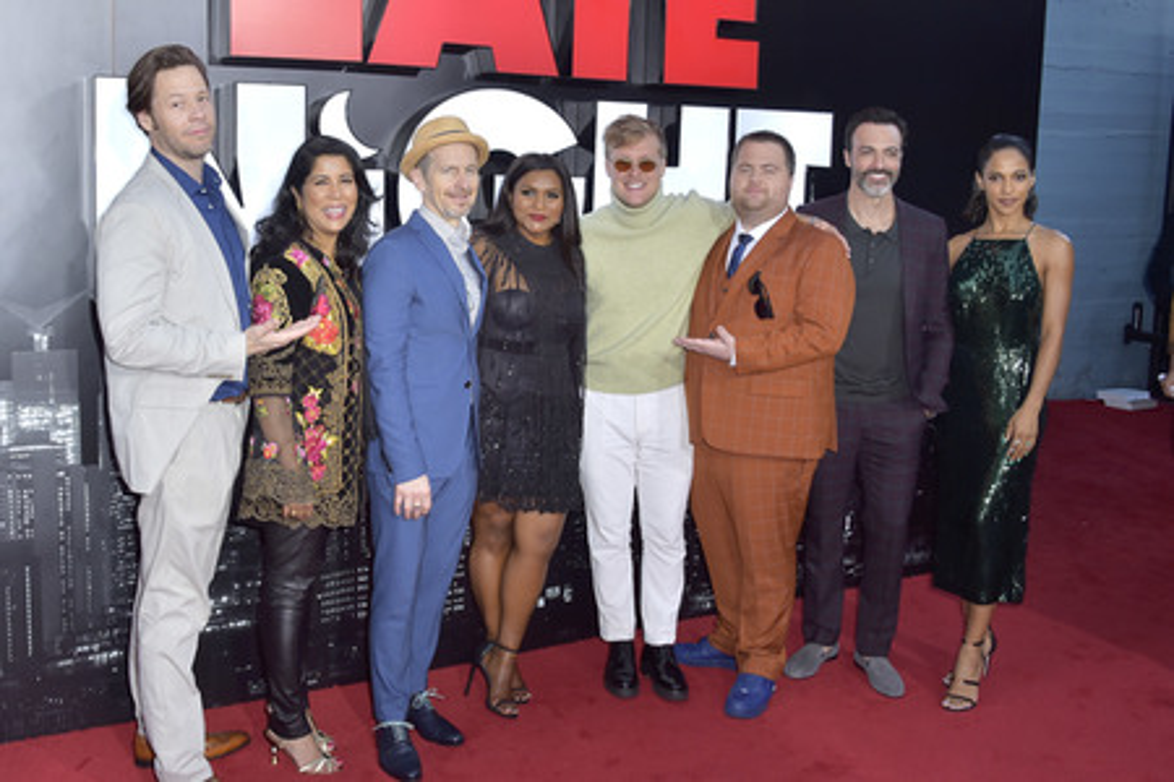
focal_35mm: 32
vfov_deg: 41.1
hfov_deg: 58.7
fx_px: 1043
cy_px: 391
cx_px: 587
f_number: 7.1
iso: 500
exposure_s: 1/250
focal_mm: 32
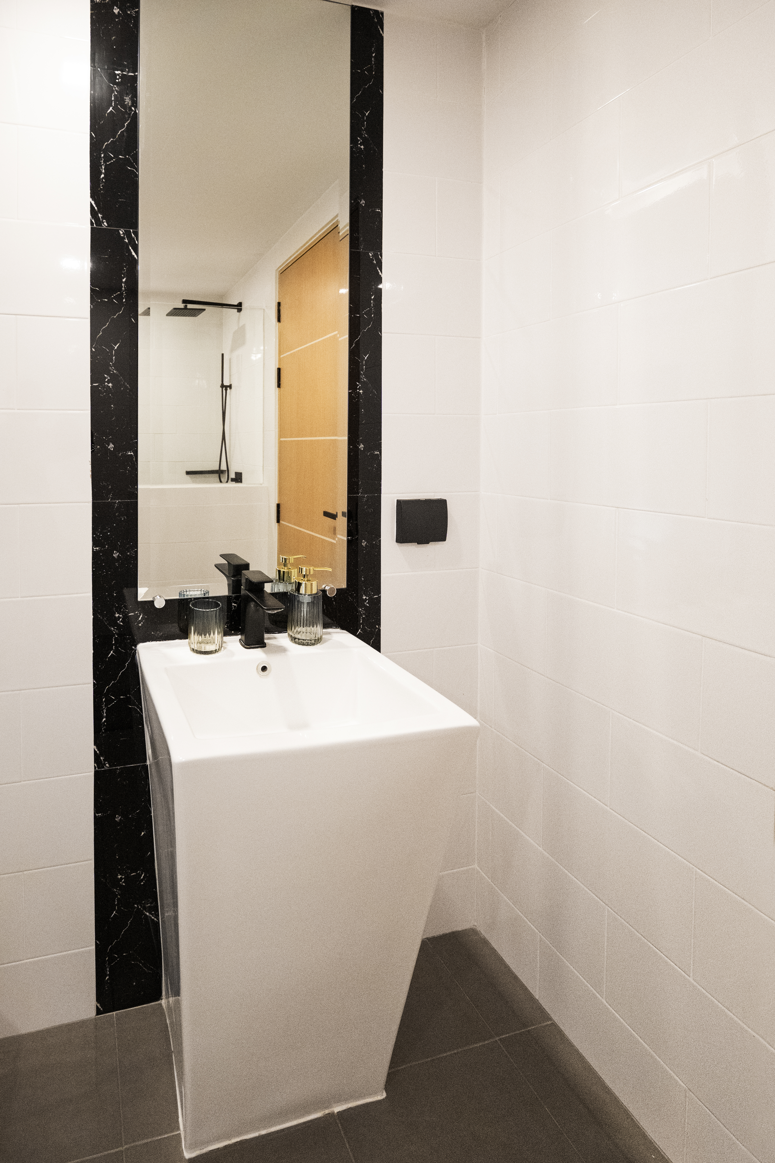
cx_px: 388
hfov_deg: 81.2
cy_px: 582
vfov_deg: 104.3
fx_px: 452
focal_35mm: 14
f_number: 4
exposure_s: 1/100
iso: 6400
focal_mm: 14
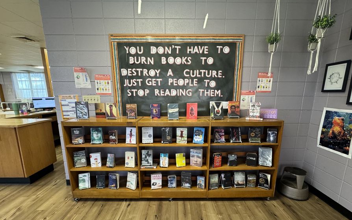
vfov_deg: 67.6
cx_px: 176
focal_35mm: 17
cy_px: 128
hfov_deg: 94.4
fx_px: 163
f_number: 2.2
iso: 250
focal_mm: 2.22
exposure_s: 1/60
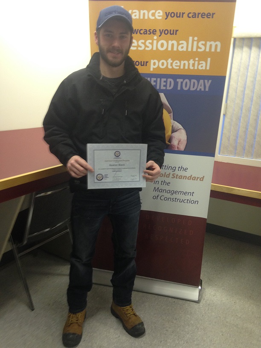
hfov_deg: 42.9
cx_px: 130
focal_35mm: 33
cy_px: 174
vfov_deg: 55.4
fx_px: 332
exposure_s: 1/20
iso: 125
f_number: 2.4
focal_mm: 4.12
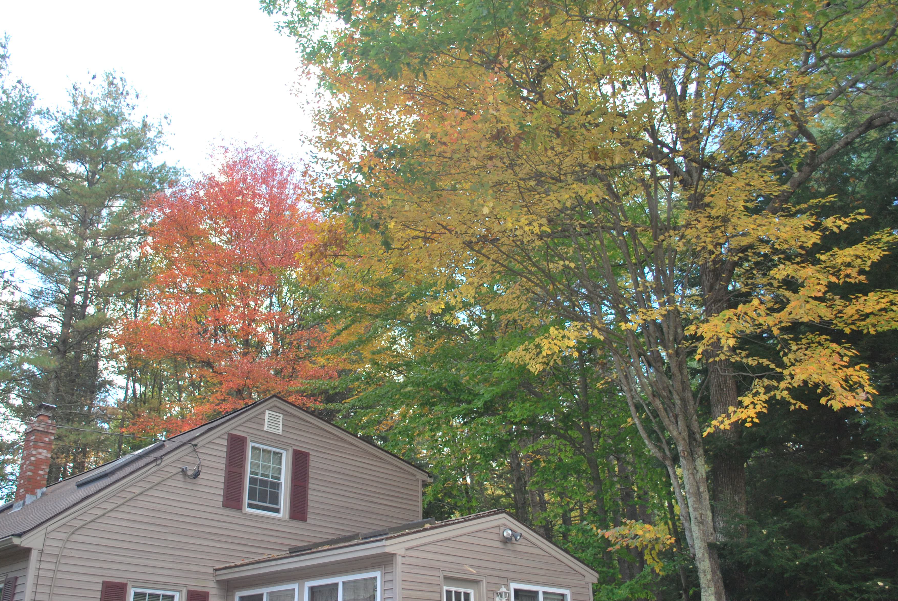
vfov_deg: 40.1
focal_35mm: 33
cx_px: 417
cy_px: 310
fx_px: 824
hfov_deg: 57.1
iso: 125
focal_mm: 20
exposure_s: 1/125
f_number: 3.8
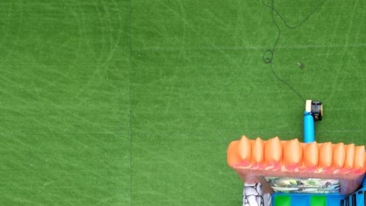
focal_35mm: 52
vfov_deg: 21.2
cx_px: 348
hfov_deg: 36.6
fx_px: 505
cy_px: 257
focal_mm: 6.72
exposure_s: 1/320
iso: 100
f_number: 1.7
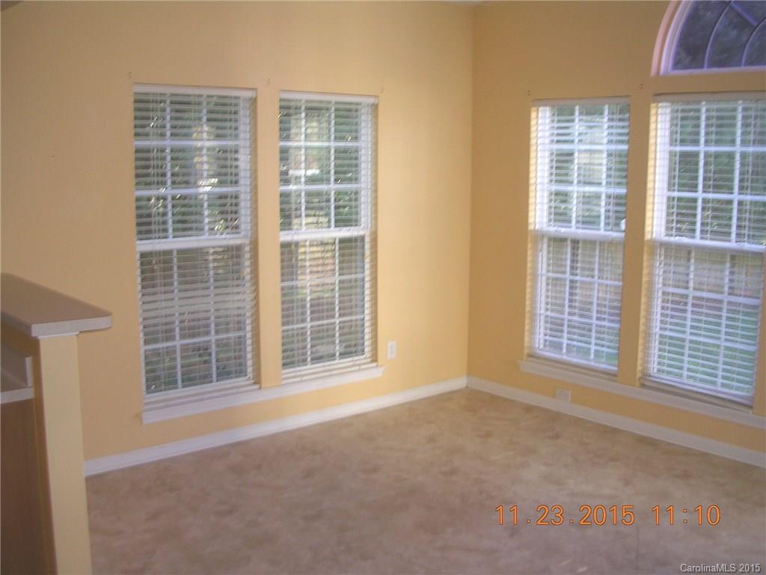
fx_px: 841
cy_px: 288
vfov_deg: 37.7
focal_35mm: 38
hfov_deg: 49.0
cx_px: 383
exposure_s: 1/30
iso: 50
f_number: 2.8
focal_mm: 5.8
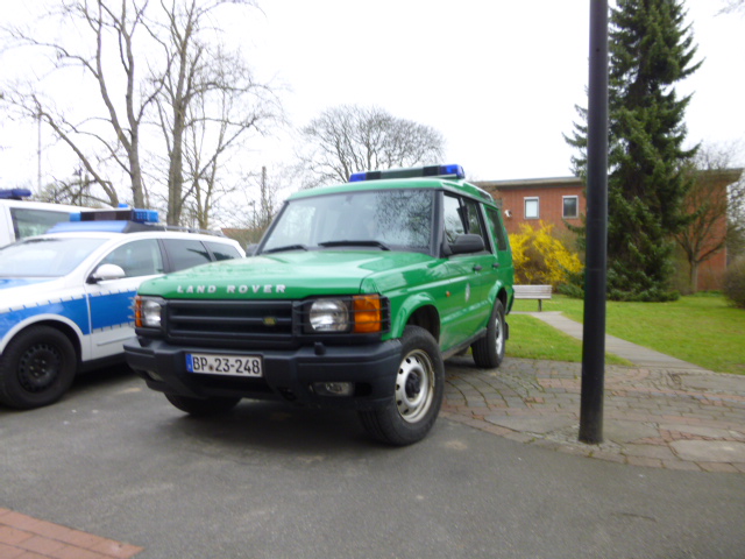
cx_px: 372
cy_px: 280
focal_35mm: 25
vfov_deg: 54.9
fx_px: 538
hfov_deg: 69.4
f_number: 3.1
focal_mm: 4.5
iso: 100
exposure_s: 1/160
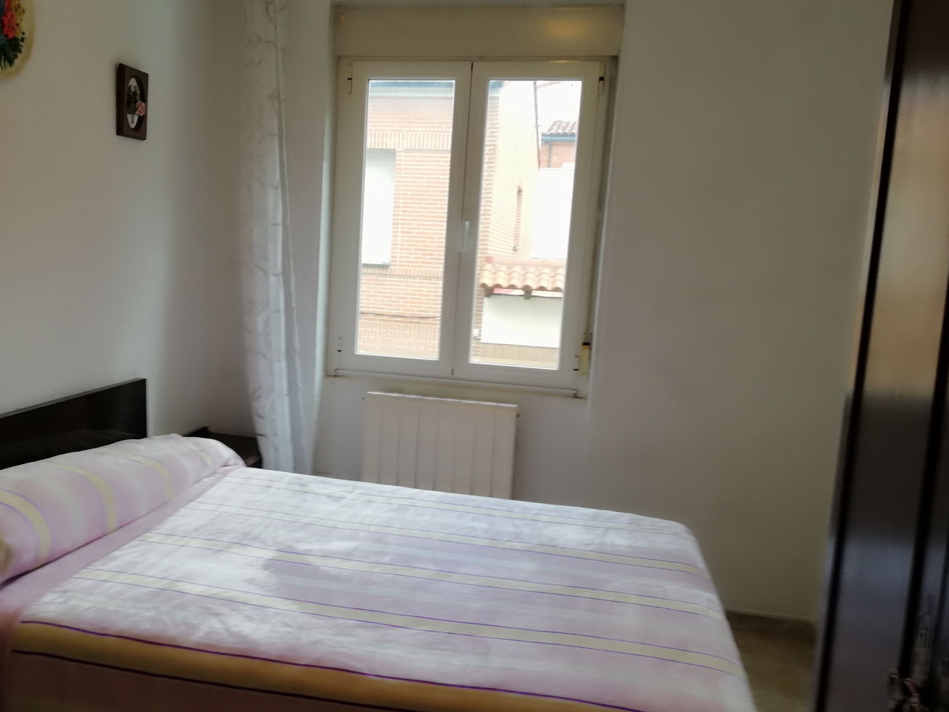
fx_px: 905
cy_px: 382
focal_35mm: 33
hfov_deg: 55.0
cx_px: 384
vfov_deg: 42.9
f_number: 2.2
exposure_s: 1/50
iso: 80
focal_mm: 3.81
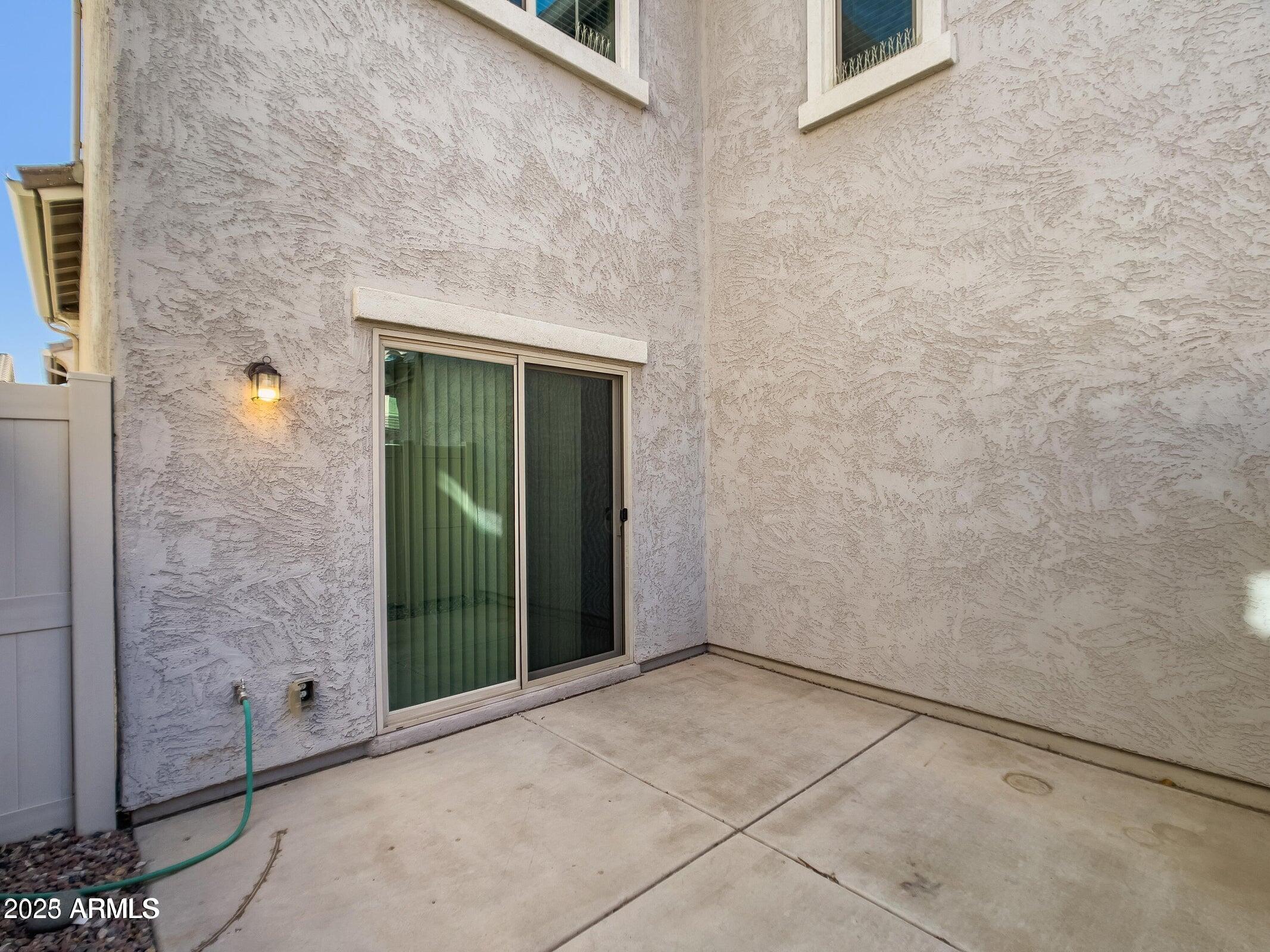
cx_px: 635
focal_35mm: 26
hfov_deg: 67.3
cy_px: 476
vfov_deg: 53.1
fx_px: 954
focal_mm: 5.1
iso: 32
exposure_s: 1/640
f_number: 1.6
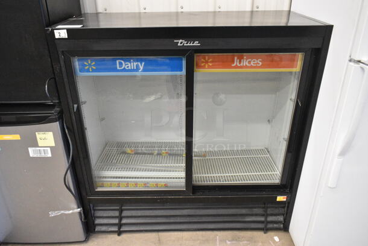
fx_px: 276
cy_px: 123
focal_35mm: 27
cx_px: 184
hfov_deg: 67.3
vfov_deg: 48.0
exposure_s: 1/160
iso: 6400
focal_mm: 18
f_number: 6.3
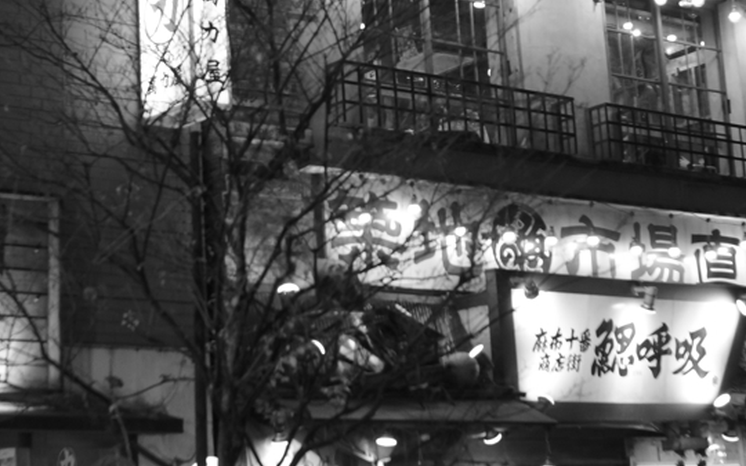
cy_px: 116
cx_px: 351
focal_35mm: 87
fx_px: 1768
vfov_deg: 14.9
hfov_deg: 23.8
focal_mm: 30
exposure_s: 1/100
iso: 640
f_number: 2
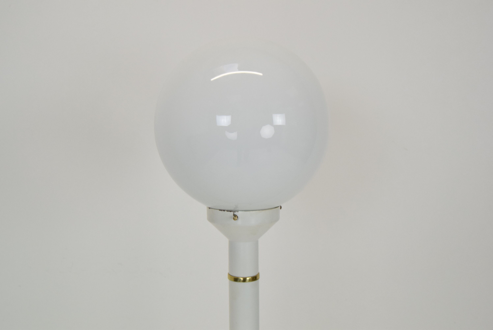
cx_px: 246
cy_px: 165
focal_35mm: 34
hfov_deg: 55.1
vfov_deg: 38.4
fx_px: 473
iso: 1600
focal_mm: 23
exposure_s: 1/250
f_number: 8
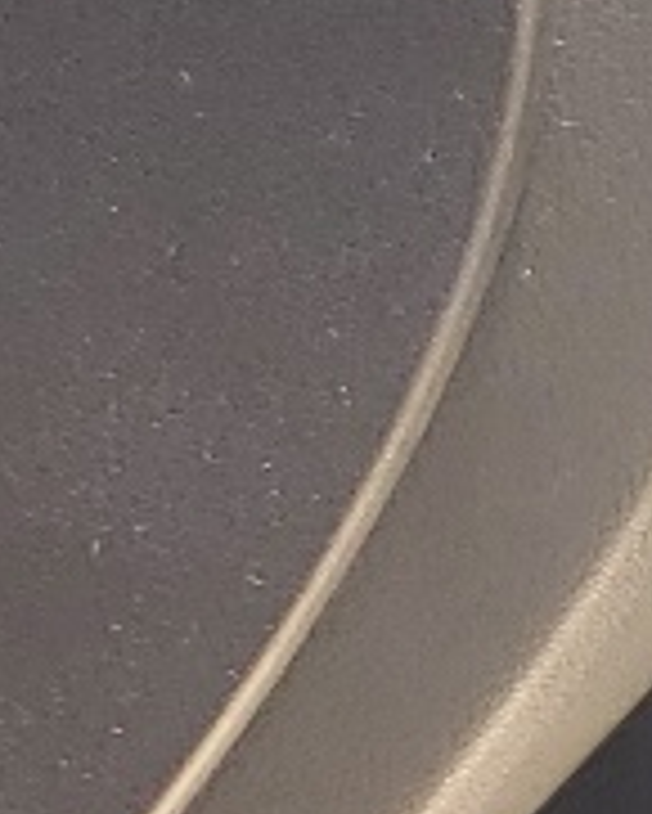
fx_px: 5399
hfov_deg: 5.9
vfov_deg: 8.6
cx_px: 2563
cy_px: 40
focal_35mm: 224
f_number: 1.5
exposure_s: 1/323
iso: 50
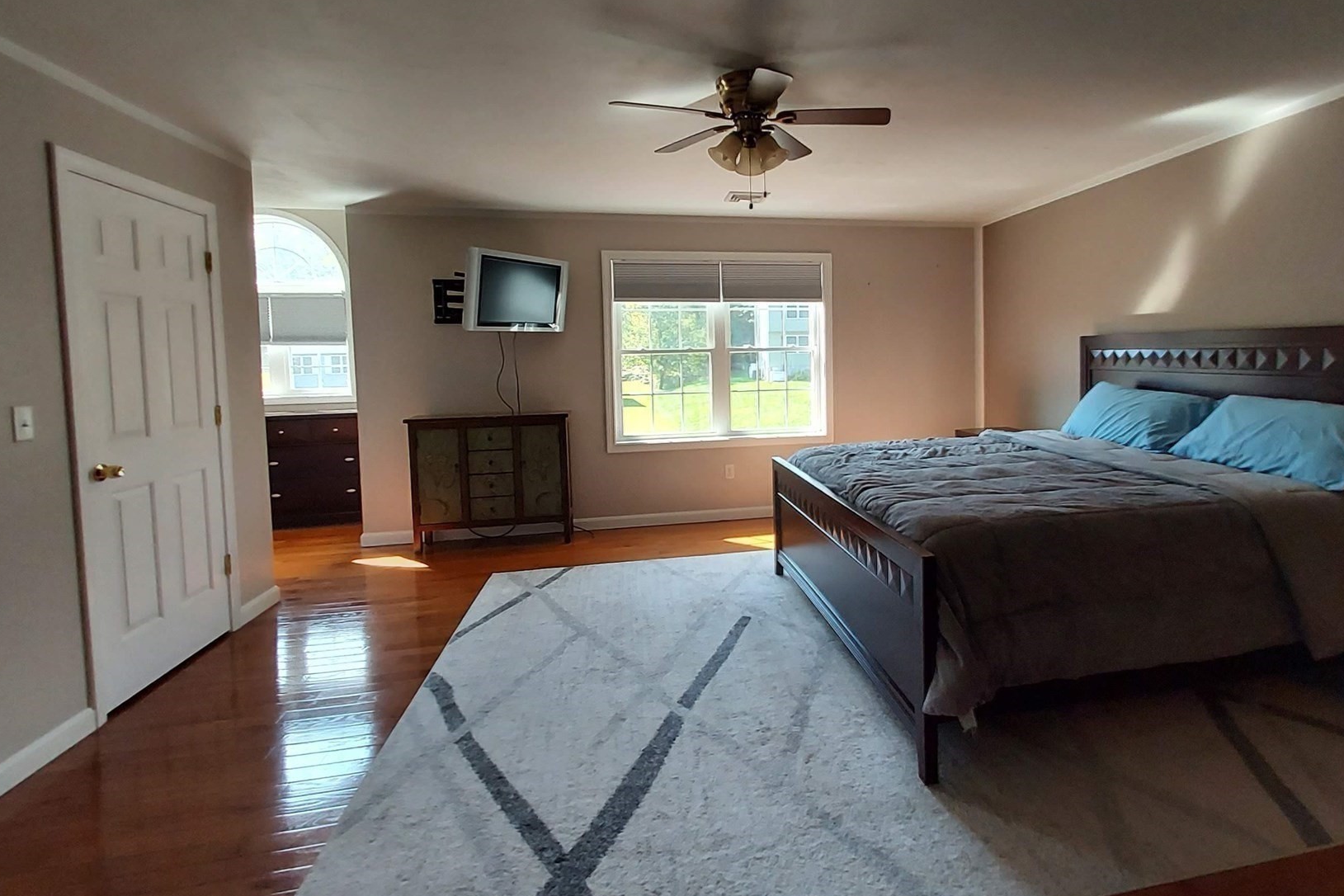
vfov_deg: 70.2
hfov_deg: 92.7
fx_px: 635
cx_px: 766
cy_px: 394
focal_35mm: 17
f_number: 2.2
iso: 50
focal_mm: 1.42
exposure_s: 1/60
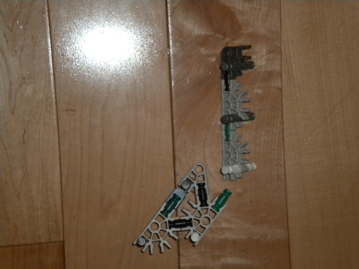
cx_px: 180
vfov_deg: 18.7
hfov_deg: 24.7
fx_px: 819
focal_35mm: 79
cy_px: 134
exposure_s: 1/60
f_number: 5.1
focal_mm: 14.3
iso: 400
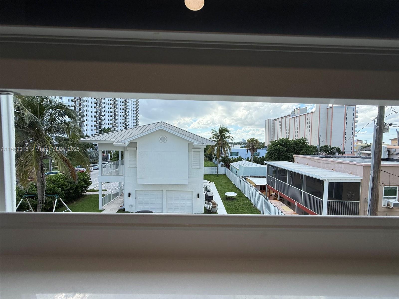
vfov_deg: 85.7
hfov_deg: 102.1
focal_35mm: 14
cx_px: 200
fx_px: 161
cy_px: 150
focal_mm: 2.22
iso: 50
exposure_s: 1/1087
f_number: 2.2
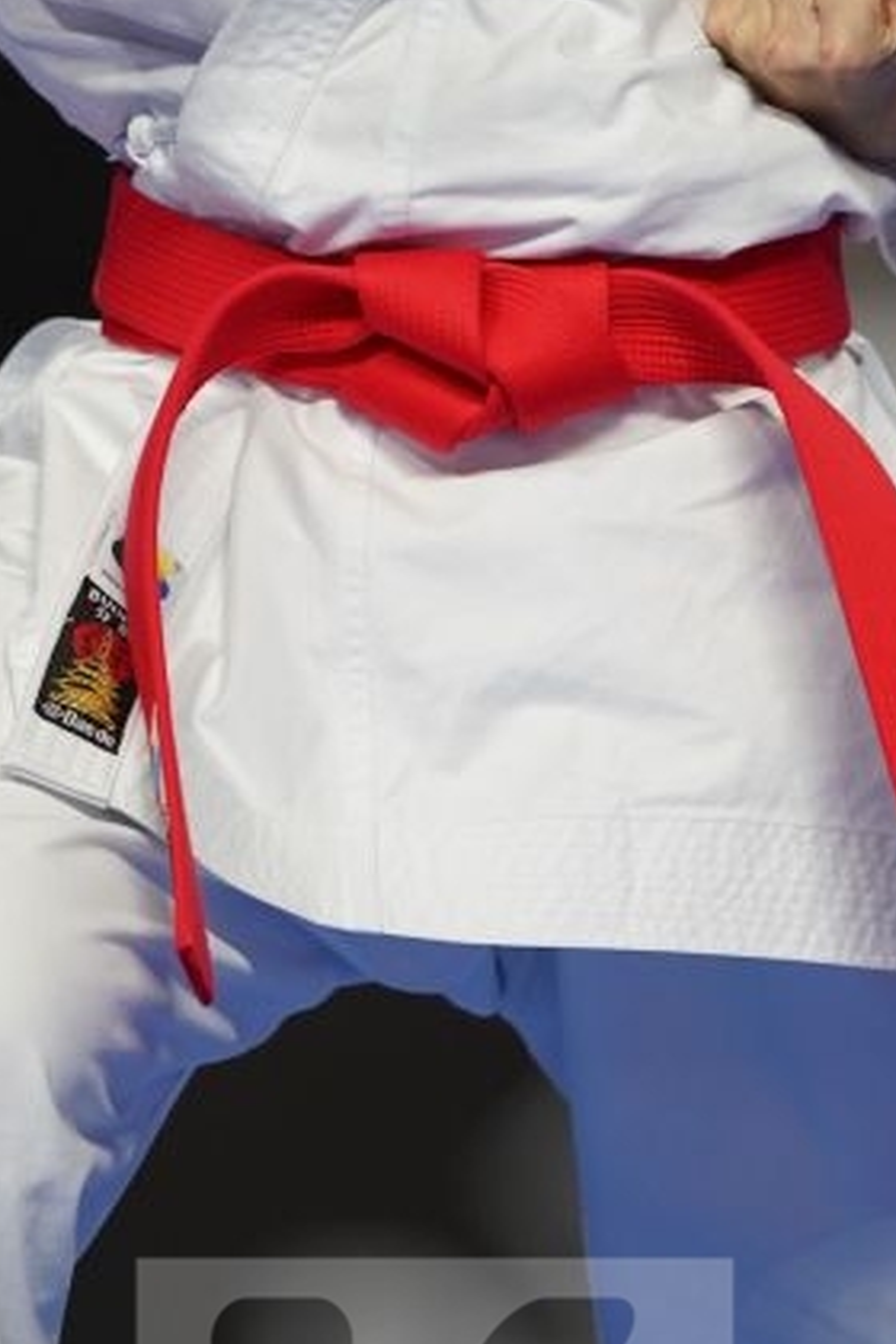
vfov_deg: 1.8
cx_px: 435
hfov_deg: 1.2
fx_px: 42631
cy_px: 413
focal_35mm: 1142
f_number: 2.8
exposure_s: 1/500
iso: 640
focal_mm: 400
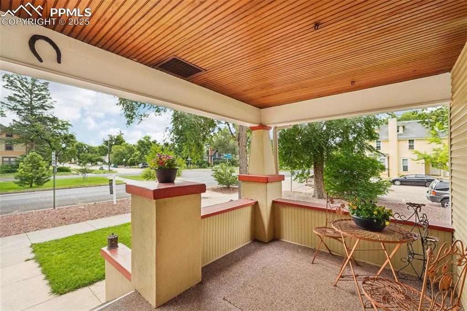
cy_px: 156
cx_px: 234
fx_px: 195
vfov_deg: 77.3
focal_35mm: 15
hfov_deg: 100.4
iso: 800
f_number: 8
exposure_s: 1/60
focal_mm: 10
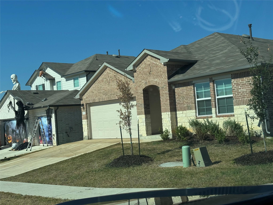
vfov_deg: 30.3
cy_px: 102
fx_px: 379
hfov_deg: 39.7
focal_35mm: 48
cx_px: 136
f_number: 1.78
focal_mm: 6.76
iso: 64
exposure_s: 1/5848
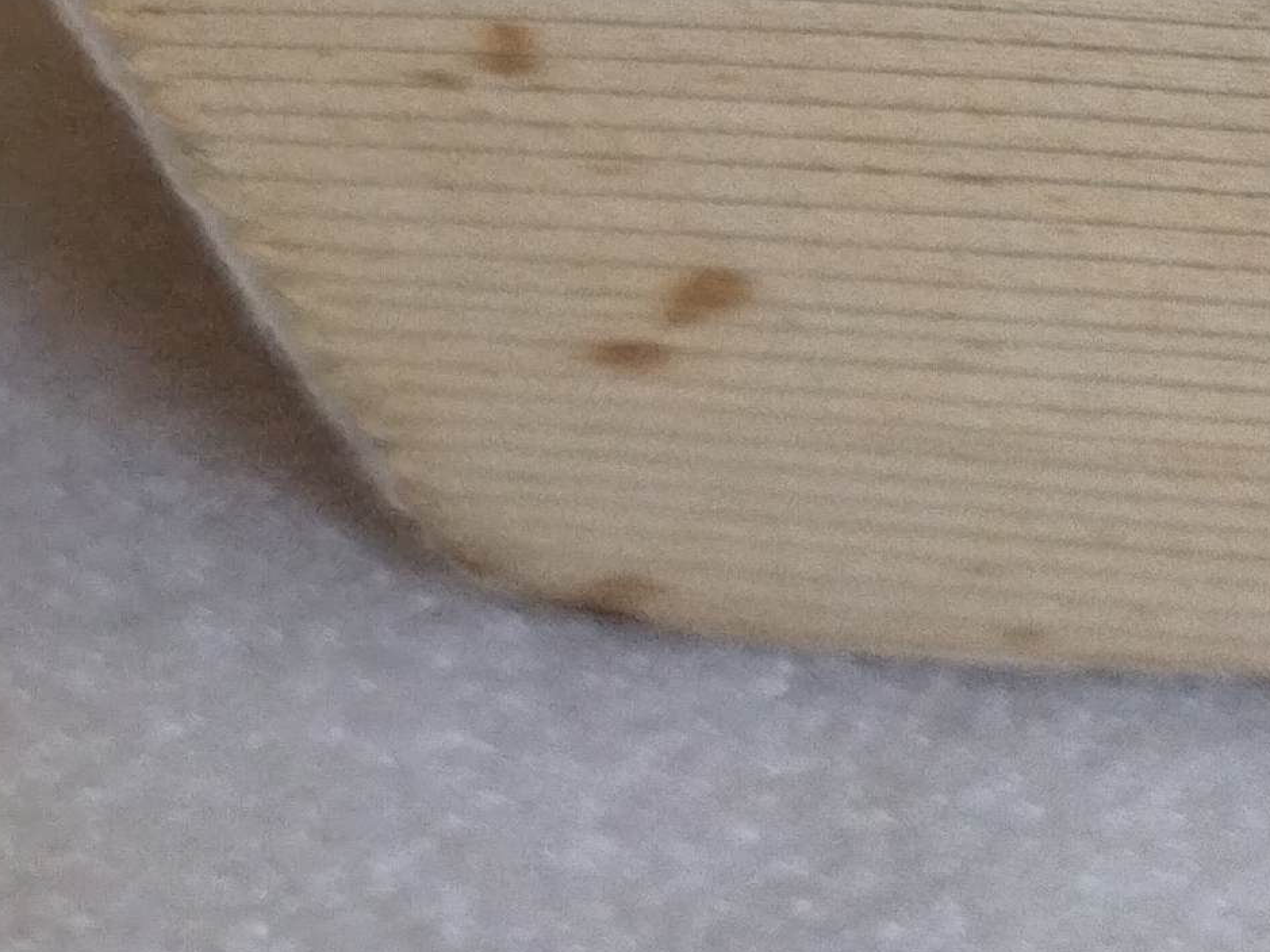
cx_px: 2650
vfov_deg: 12.9
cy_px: 499
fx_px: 4219
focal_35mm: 115
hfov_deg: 14.0
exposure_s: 1/60
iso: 192
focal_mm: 4.71
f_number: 1.79
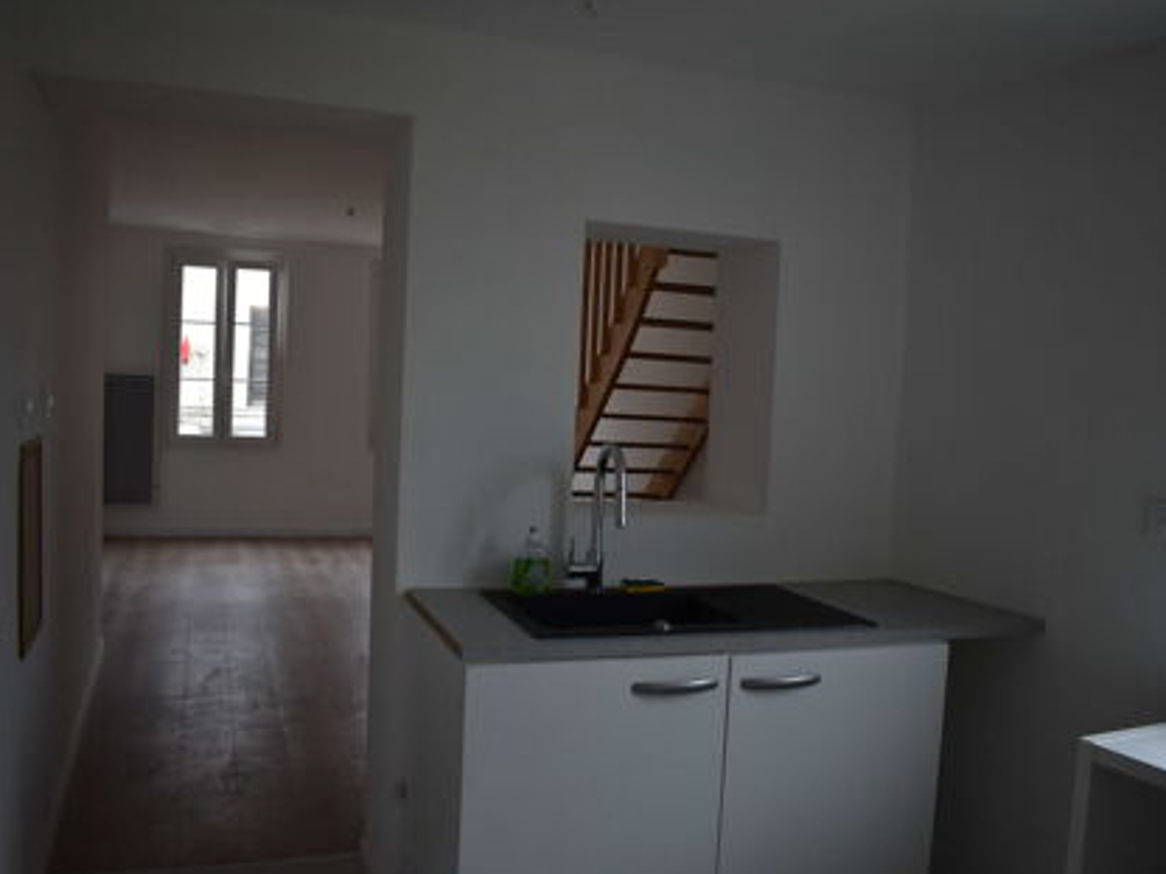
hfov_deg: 60.0
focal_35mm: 30
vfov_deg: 46.8
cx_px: 597
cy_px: 441
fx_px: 1011
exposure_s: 1/250
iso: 640
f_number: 3.5
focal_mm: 18
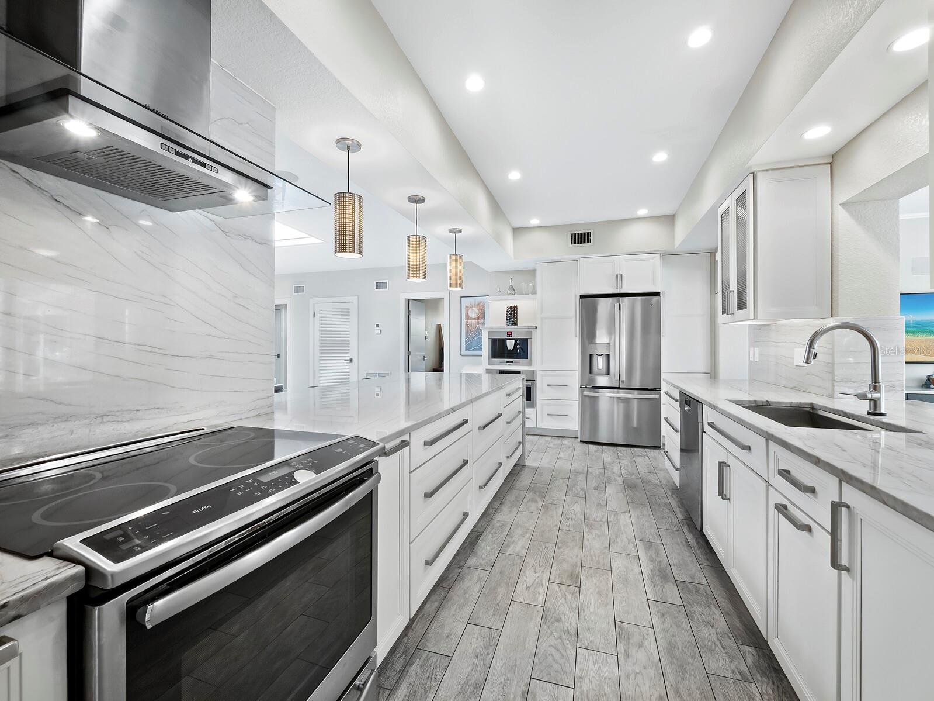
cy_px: 350
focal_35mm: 14
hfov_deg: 102.1
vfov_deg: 85.7
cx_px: 467
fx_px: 378
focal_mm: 7
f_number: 10
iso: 400
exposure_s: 1/2
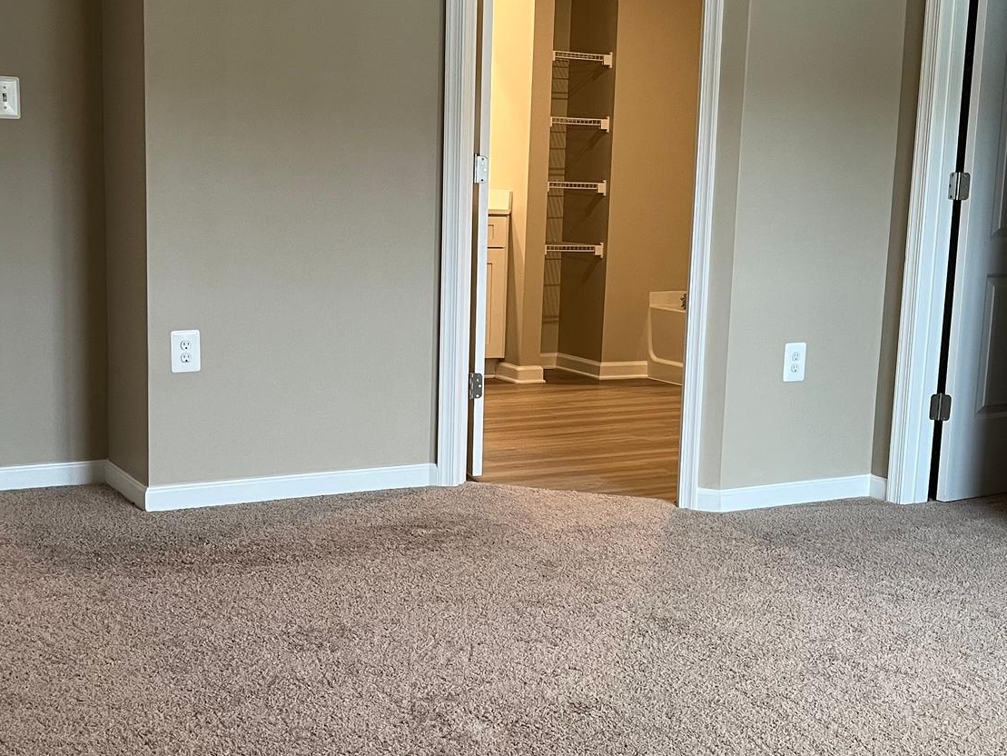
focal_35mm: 48
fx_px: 1396
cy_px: 395
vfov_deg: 30.3
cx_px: 542
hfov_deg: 39.6
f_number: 1.6
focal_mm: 5.1
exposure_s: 1/60
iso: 160
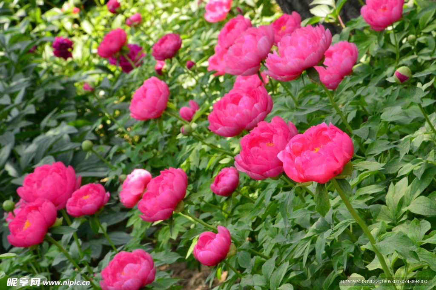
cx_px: 218
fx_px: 2214
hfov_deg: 11.2
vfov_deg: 7.5
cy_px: 145
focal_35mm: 183
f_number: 20
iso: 2500
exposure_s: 1/250
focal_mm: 122
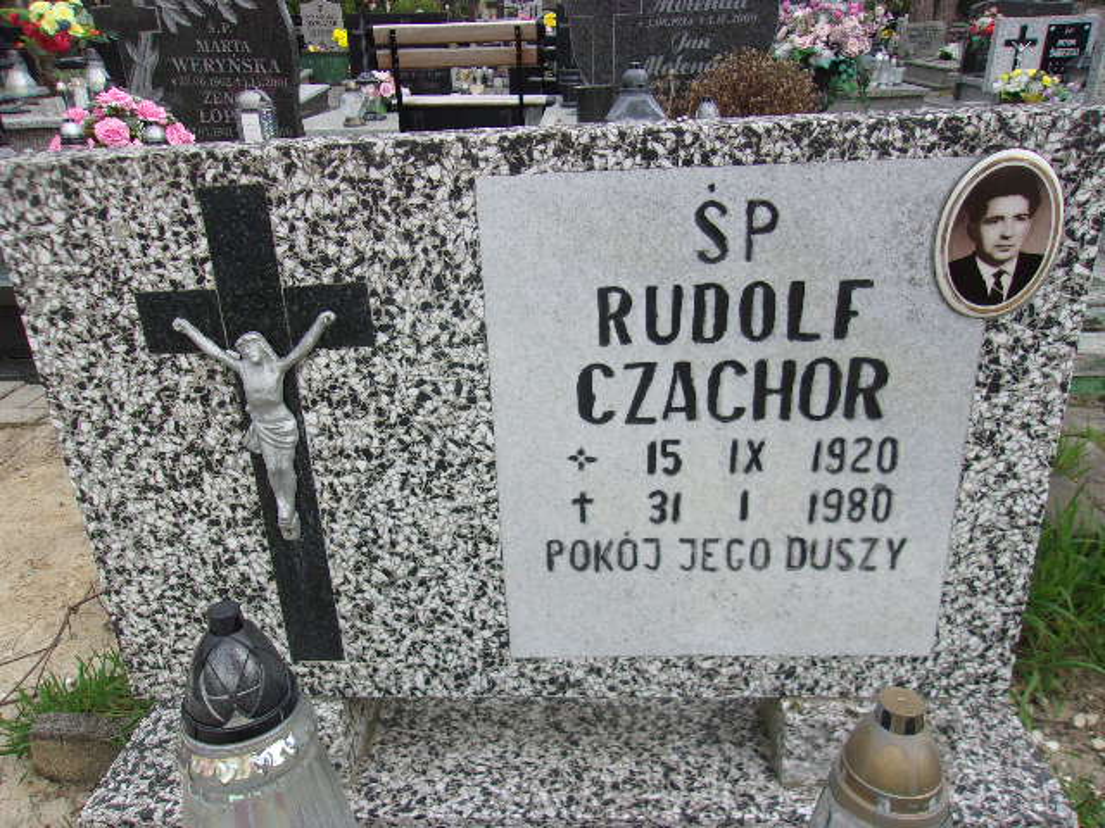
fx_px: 862
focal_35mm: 27
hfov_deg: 65.3
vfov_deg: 51.4
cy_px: 414
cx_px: 552
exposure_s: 1/140
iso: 80
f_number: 3
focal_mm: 4.9
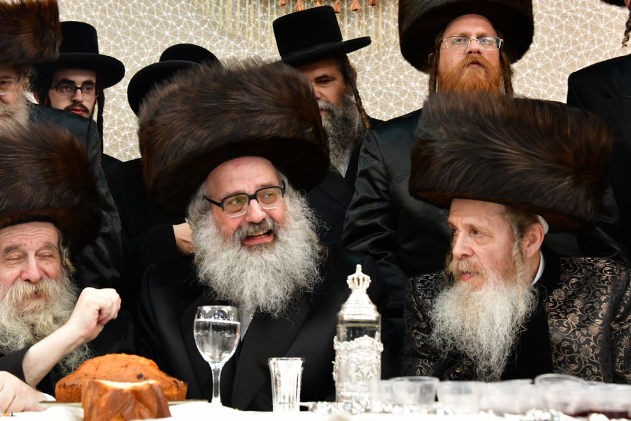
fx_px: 1192
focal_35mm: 68
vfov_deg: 20.0
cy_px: 148
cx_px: 264
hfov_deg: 29.6
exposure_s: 1/100
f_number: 5.6
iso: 2000
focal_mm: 48
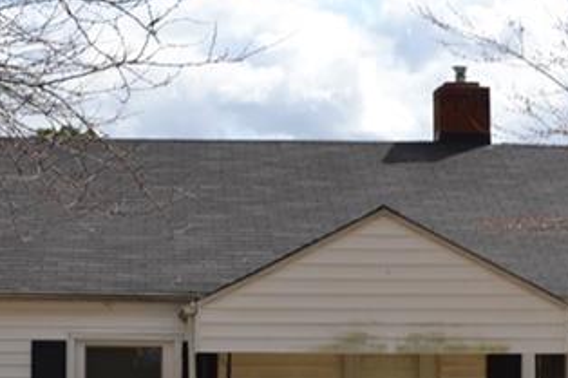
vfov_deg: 15.5
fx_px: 1388
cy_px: 255
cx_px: 145
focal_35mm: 88
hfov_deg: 22.9
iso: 100
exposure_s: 1/200
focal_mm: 18
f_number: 10
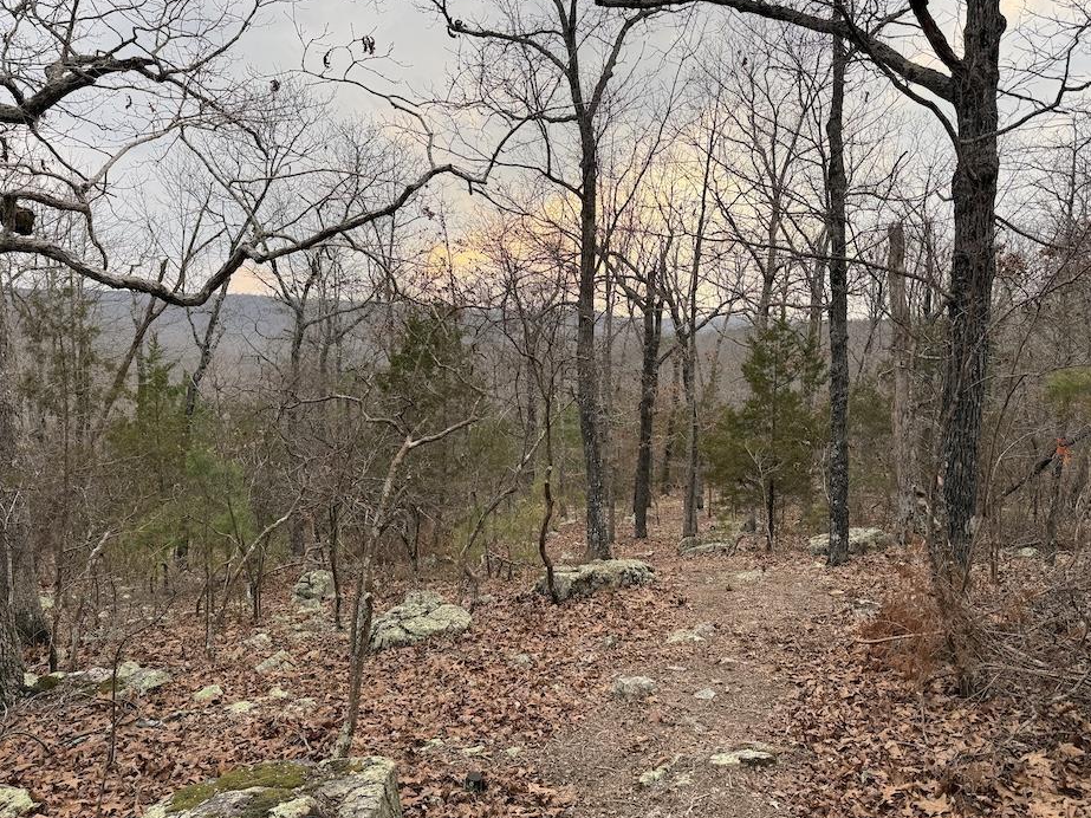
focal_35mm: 26
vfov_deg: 53.1
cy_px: 409
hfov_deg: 67.3
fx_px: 819
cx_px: 570
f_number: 1.78
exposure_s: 1/584
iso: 80
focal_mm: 6.76
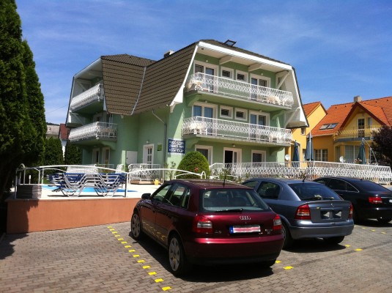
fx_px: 396
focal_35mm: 35
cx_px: 196
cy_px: 146
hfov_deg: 52.7
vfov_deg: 40.6
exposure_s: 1/1508
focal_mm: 3.85
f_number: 2.8
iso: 80
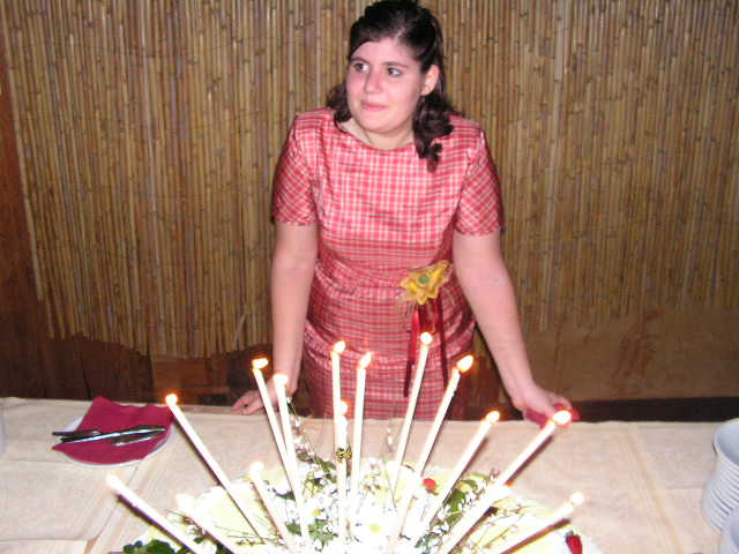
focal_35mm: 36
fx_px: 769
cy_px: 277
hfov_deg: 51.4
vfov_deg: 39.7
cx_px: 370
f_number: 3.2
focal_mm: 6
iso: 200
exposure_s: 1/40
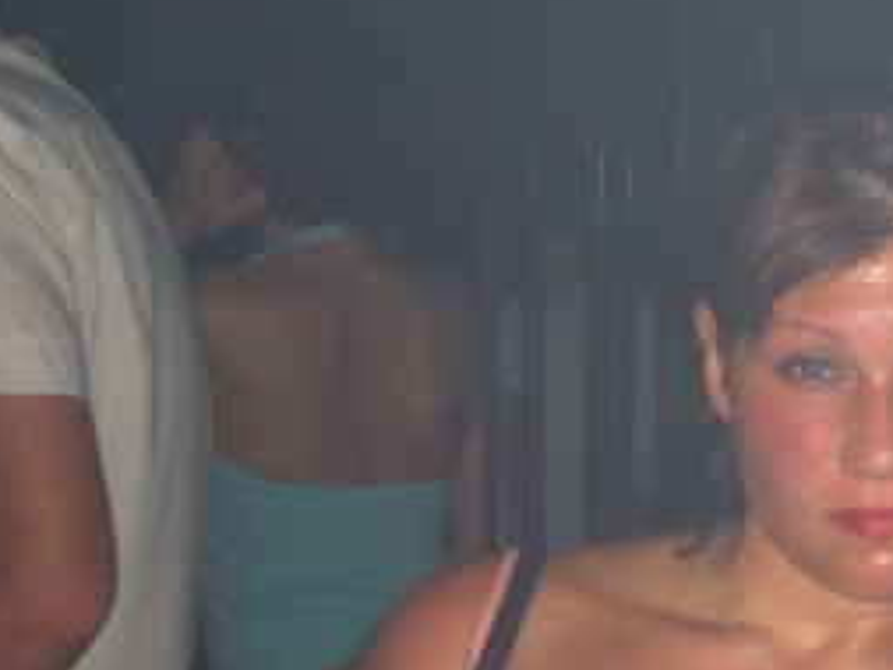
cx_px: 1041
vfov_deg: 16.4
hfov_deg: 20.5
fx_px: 2323
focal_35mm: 90
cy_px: 398
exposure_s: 1/60
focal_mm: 7.9
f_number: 2.8
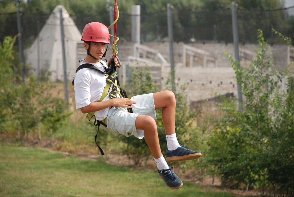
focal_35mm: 202
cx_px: 147
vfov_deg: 6.8
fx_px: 1656
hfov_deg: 10.1
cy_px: 98
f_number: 5.6
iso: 200
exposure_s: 1/500
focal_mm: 135
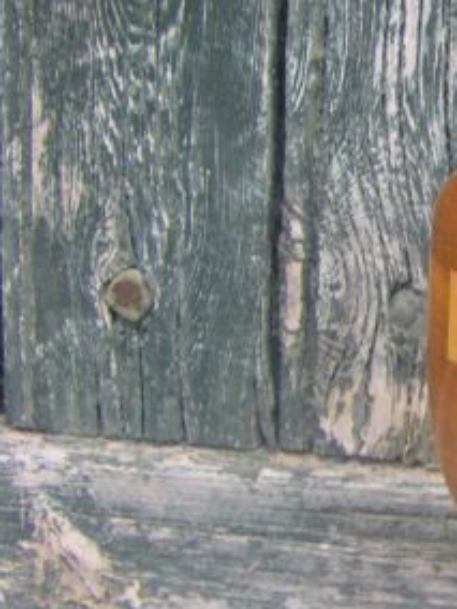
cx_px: 637
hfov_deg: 13.2
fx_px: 1883
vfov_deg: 18.4
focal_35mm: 107
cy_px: 302
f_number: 3.5
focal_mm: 6.3
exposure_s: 1/160
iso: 64
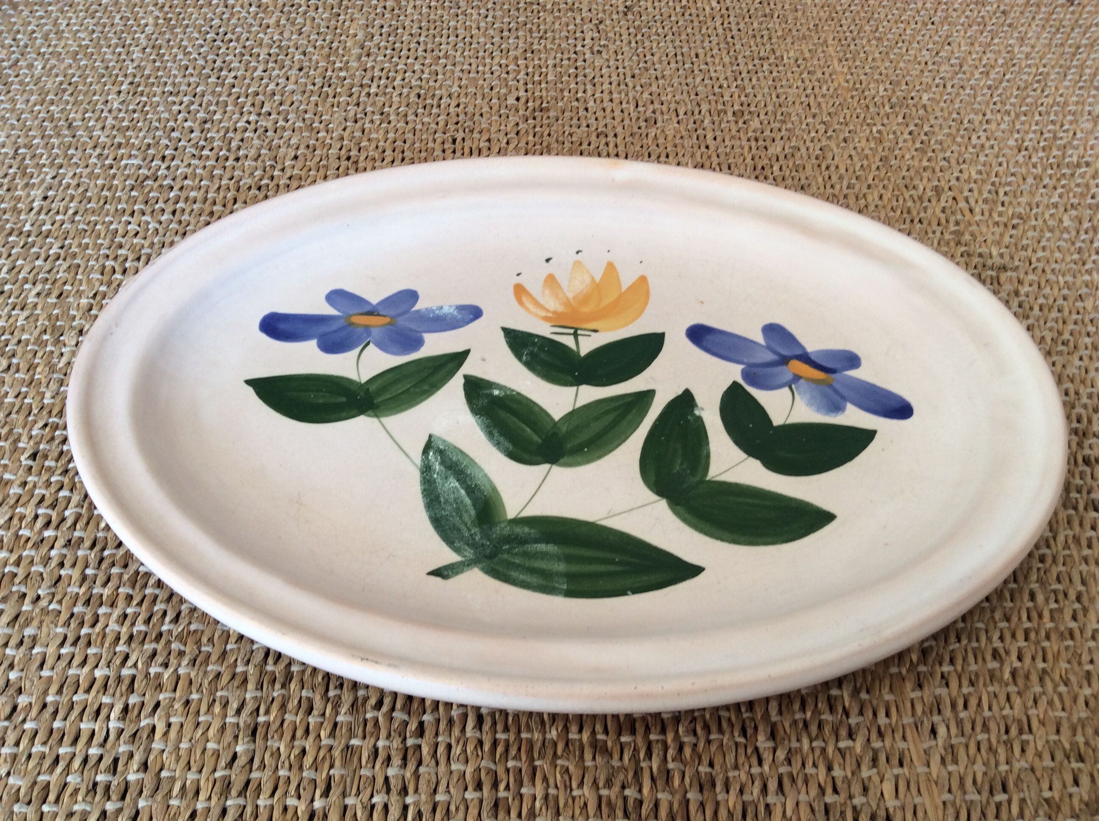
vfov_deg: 44.1
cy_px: 410
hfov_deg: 56.9
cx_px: 550
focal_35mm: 32
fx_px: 1014
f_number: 2.4
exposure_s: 1/50
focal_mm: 3.3
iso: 40
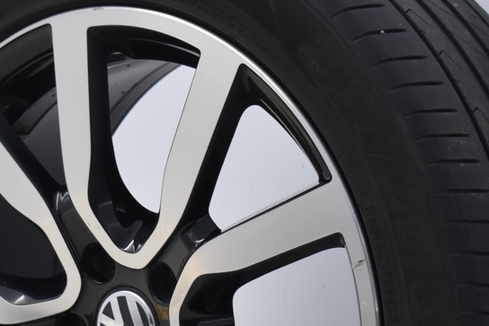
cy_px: 346
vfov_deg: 10.1
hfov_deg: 15.3
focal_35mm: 134
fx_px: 1821
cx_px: 208
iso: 800
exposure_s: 1/60
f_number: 4.2
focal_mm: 30
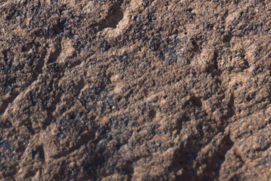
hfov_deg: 6.6
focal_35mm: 308
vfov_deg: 4.4
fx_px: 2318
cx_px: -65
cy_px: -54
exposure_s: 1/800
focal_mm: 48
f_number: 5.3
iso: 200
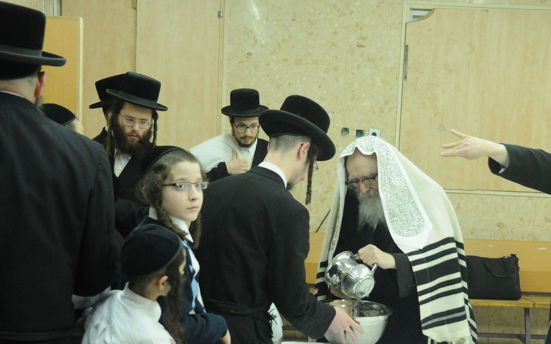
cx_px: 317
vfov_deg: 23.9
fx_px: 811
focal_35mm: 54
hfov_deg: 37.4
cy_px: 222
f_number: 5
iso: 1600
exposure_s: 1/80
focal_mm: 28
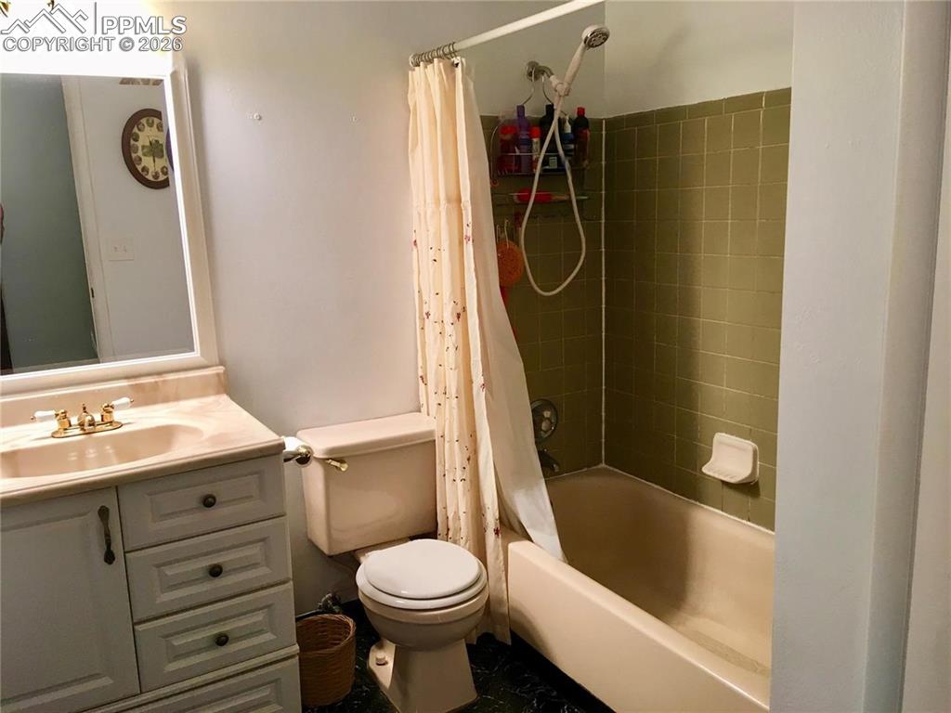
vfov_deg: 48.2
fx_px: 797
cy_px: 356
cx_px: 476
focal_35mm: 29
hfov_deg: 61.7
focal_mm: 4.15
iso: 64
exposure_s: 1/30
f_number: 2.2
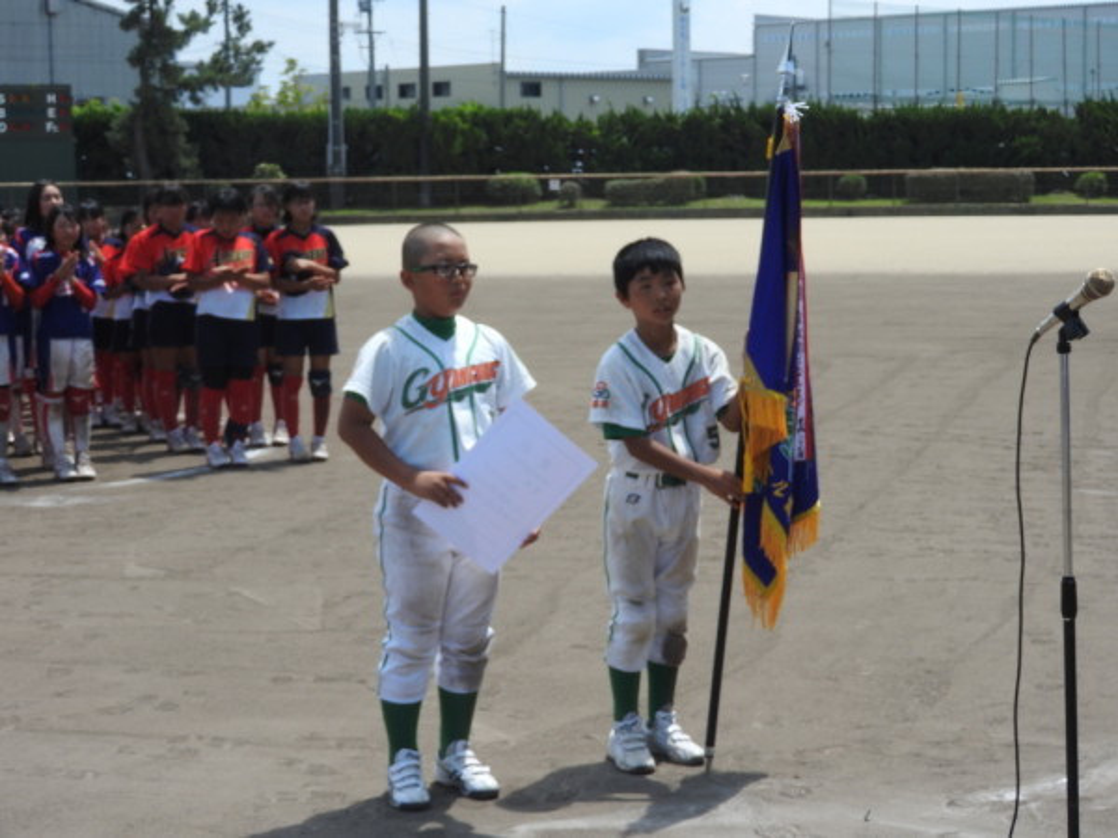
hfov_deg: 27.8
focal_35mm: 70
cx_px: 559
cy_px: 419
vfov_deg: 21.0
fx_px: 2261
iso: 100
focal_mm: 12.5
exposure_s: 1/640
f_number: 4.5
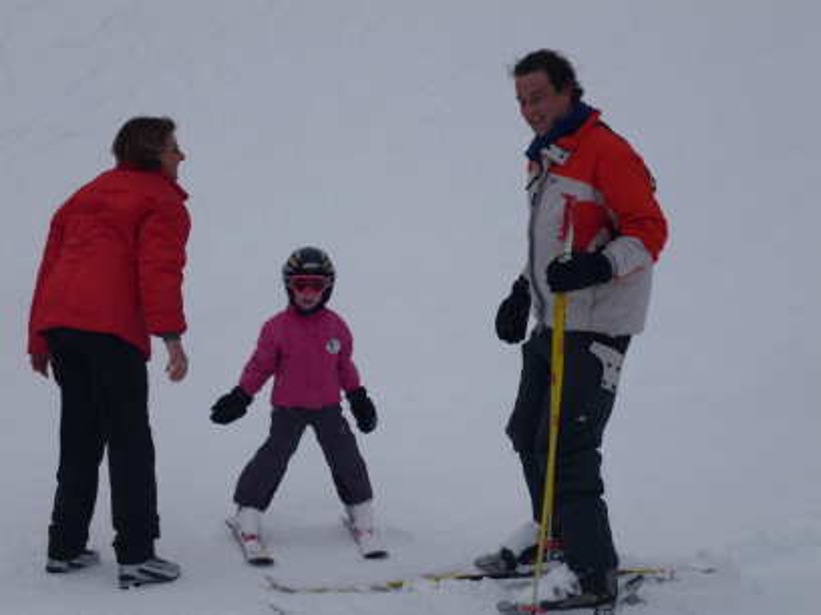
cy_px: 308
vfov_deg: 24.4
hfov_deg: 32.2
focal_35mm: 60
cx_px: 410
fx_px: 1423
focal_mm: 9.9
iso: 80
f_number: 10
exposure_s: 1/320
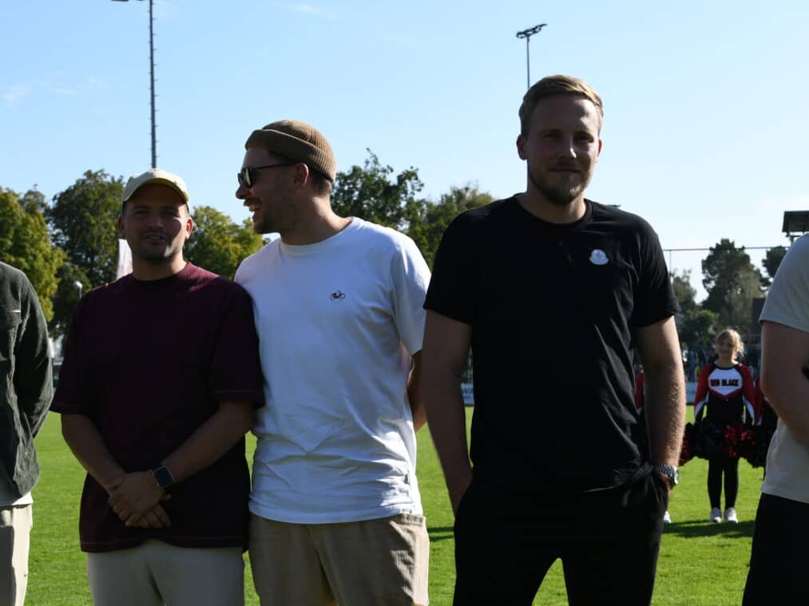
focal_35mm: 70
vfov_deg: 20.9
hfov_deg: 27.8
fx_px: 1635
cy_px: 390
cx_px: 358
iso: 280
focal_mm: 36
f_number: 5.6
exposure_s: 1/1250
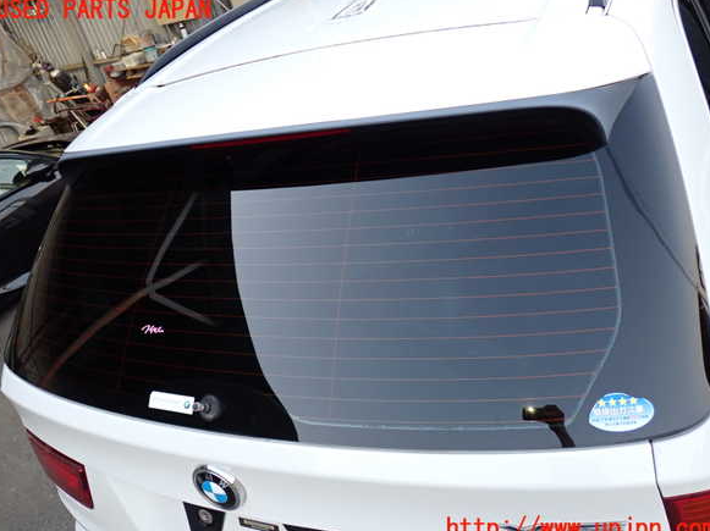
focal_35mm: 31
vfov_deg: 45.4
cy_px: 270
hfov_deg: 58.4
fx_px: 635
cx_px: 356
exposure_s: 1/30
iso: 250
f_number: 2.3
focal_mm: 5.4
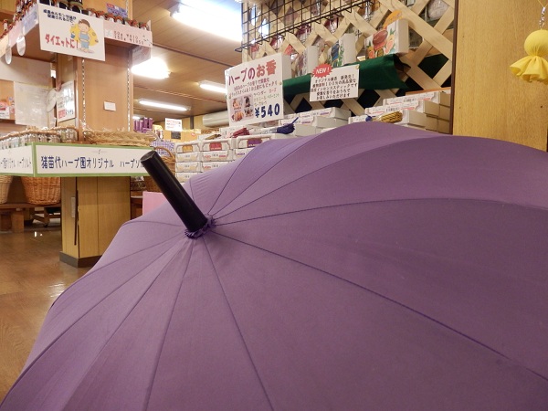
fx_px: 396
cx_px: 274
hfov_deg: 69.4
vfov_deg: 54.9
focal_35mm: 25
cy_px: 206
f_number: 3
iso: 250
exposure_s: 1/30
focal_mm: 4.5
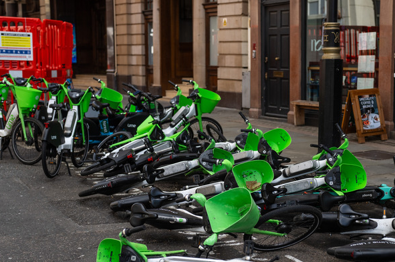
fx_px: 724
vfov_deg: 20.5
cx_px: 230
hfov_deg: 30.5
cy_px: 167
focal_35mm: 66
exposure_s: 1/4000
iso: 320
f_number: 2.2
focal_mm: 50
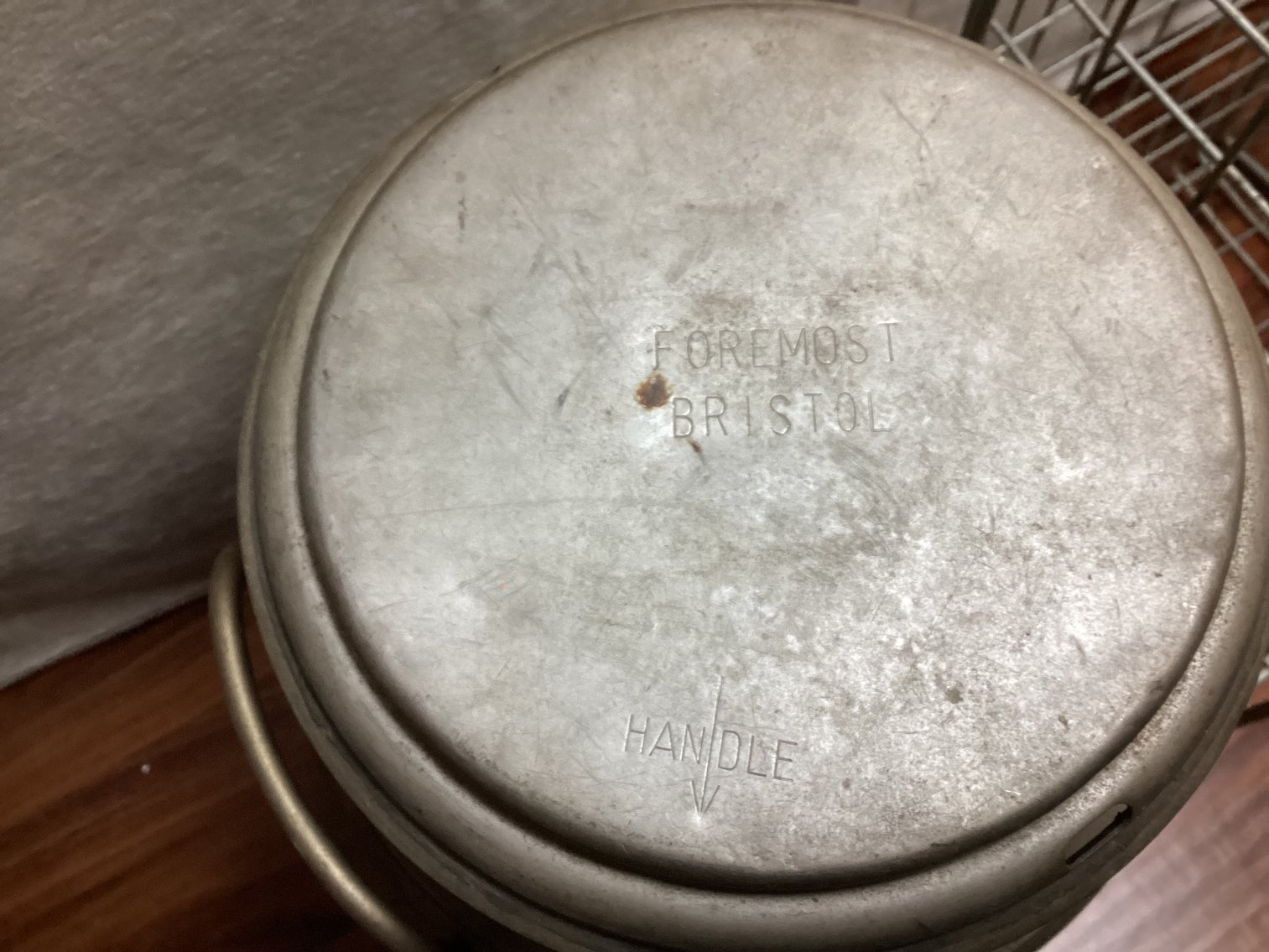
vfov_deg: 45.4
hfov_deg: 58.3
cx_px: 634
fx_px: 1137
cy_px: 476
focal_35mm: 31
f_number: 2.4
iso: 200
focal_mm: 3.3
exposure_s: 1/60
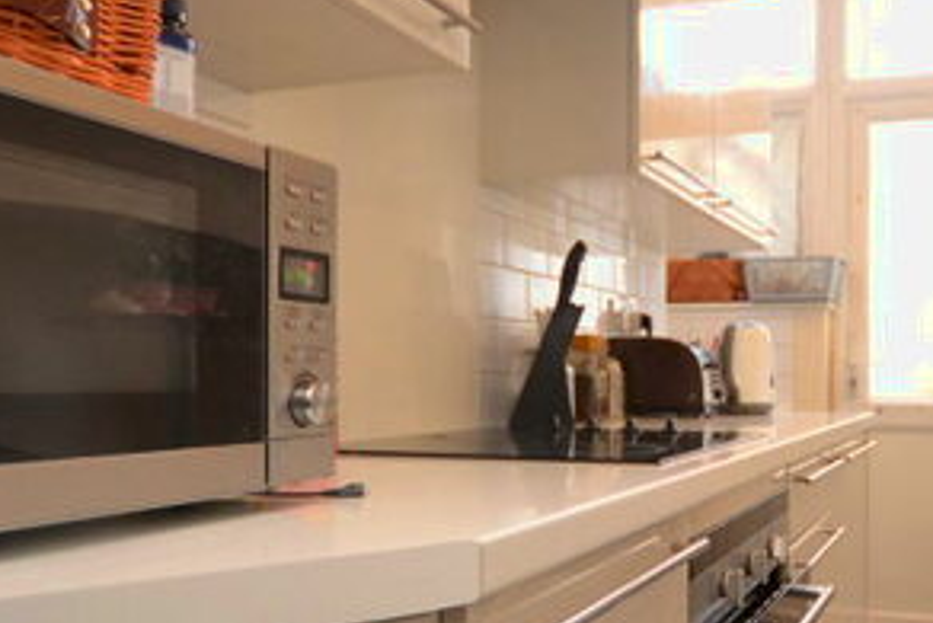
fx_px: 933
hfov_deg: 51.4
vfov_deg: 36.7
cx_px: 671
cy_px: 398
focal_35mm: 36
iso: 900
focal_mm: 10
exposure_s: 1/60
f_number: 4
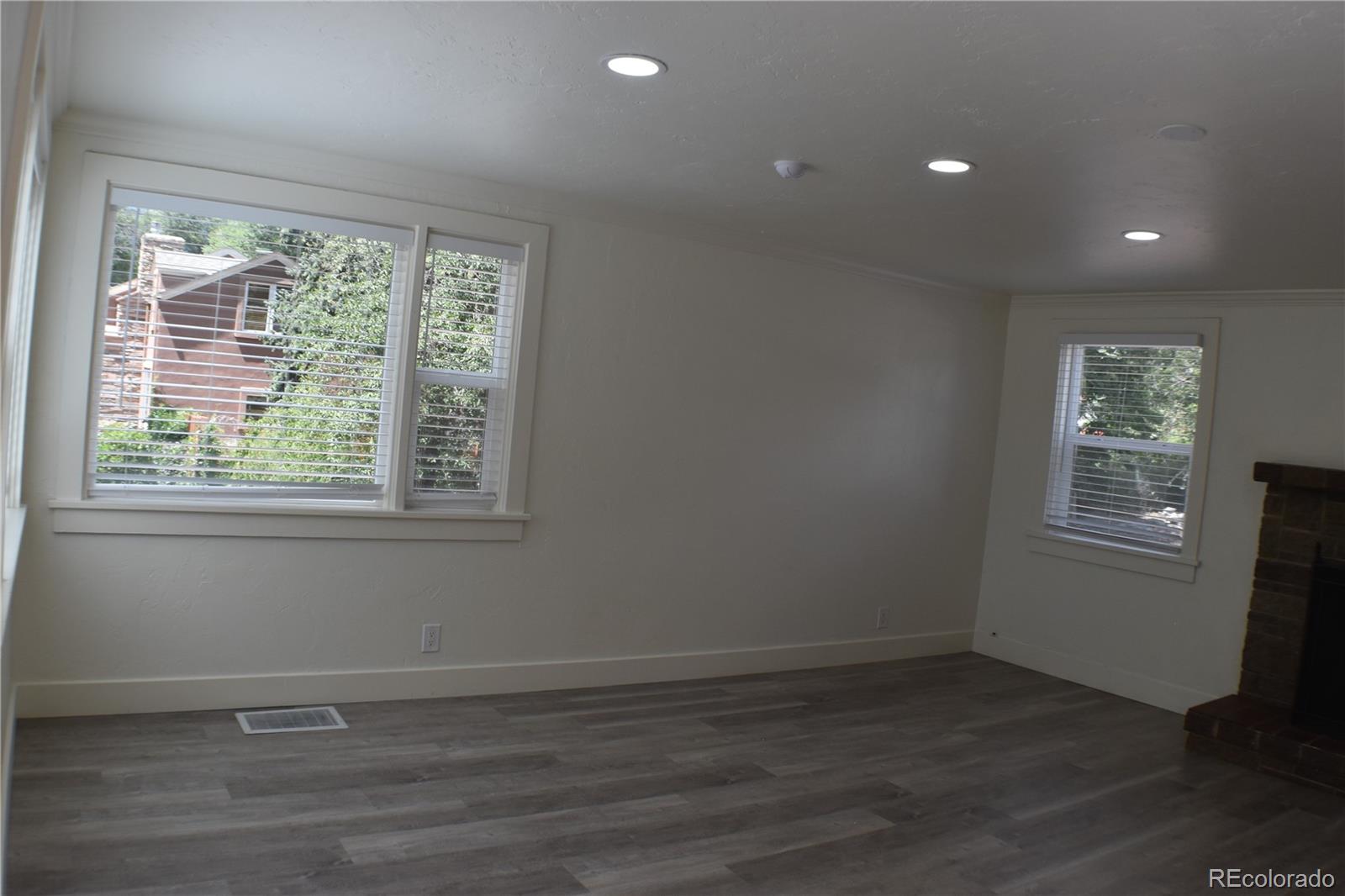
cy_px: 448
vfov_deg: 36.9
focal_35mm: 36
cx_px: 672
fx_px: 1345
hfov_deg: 53.1
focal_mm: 24
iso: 400
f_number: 7.1
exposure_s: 1/200
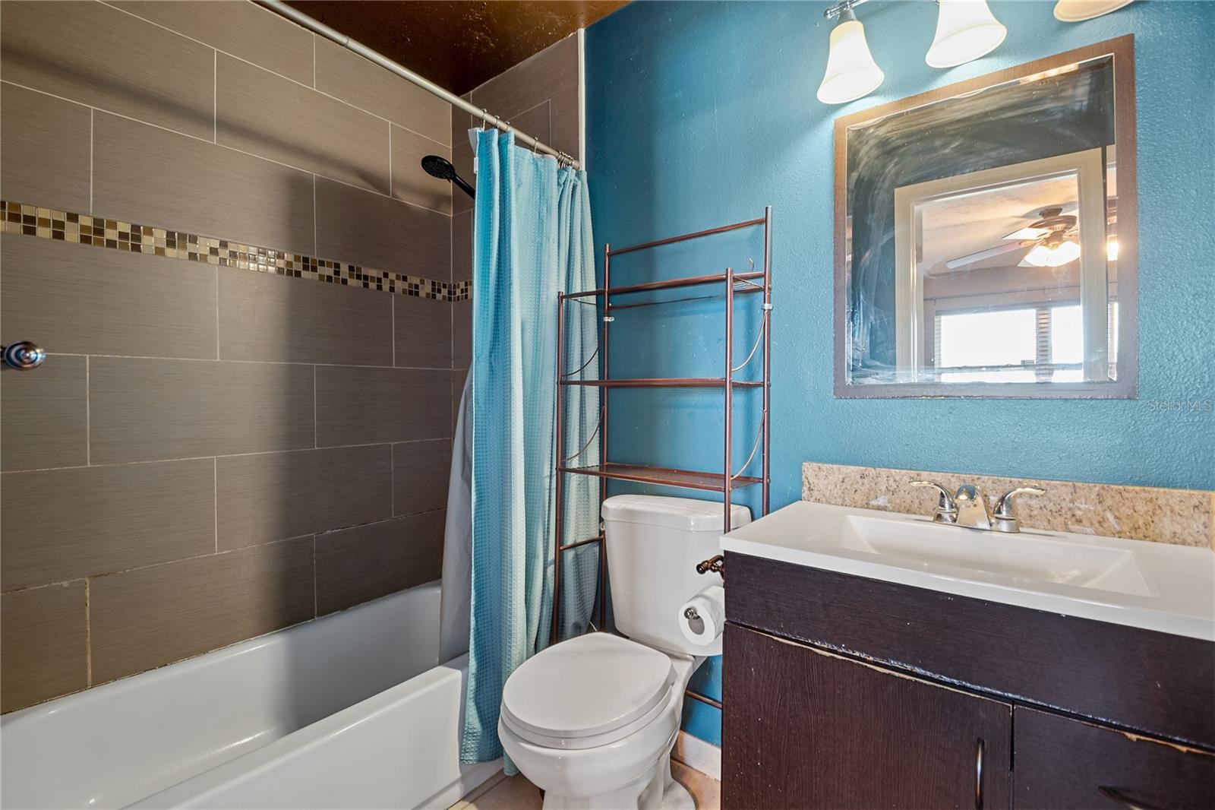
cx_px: 608
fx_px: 506
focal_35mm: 15
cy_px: 405
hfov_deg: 100.4
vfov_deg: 77.3
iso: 100
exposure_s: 6
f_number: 7.1
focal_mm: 10
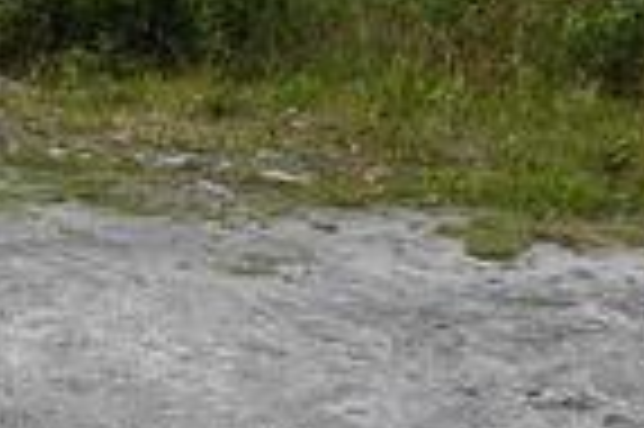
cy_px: -209
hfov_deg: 12.7
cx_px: -572
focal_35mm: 145
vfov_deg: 9.2
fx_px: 2595
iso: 100
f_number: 6.3
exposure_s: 1/320
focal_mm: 22.5
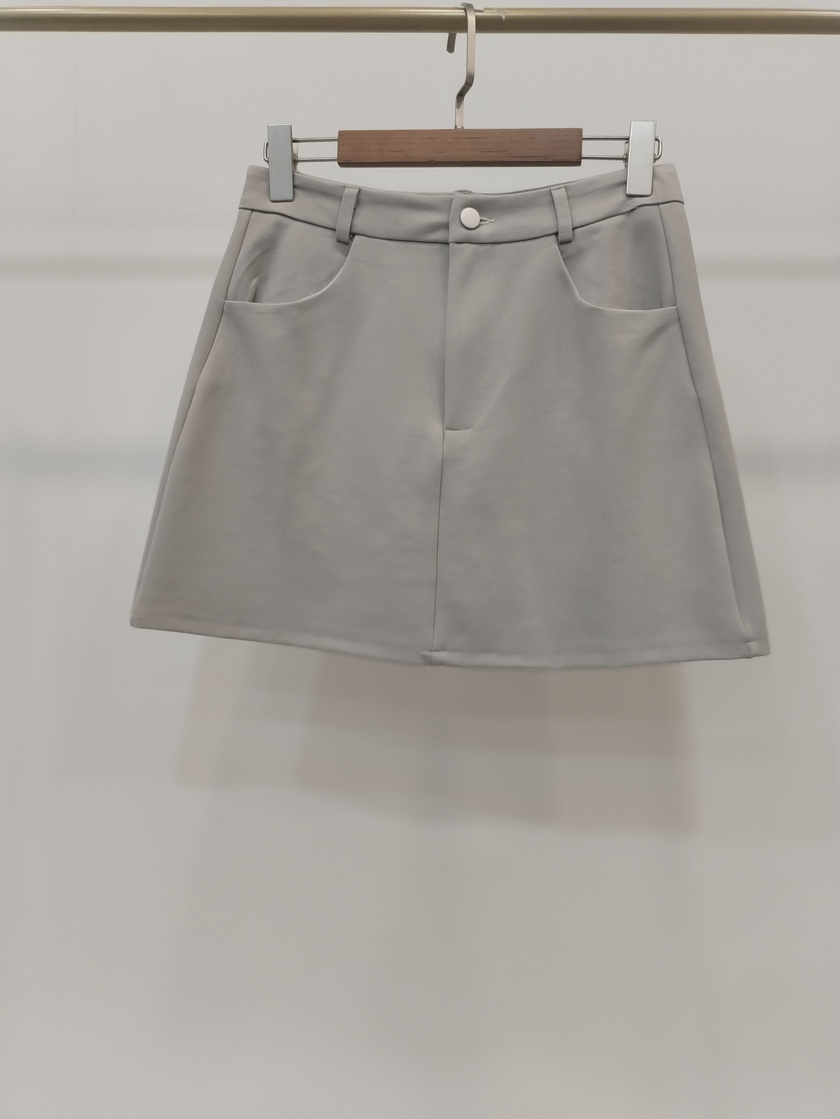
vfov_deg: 61.7
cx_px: 420
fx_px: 938
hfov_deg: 48.2
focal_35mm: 29
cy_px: 560
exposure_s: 1/60
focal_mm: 4.75
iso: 253
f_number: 1.8
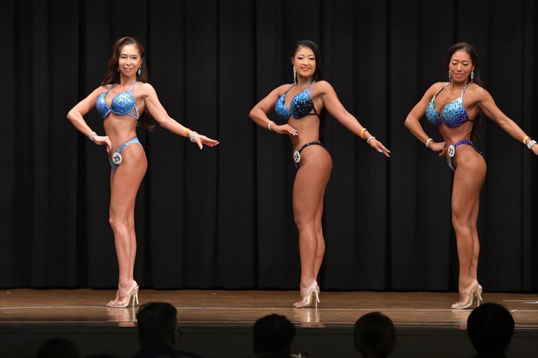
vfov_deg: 7.3
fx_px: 2793
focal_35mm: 187
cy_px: 179
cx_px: 269
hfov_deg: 11.0
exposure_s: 1/400
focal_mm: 125
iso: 6400
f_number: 5.6
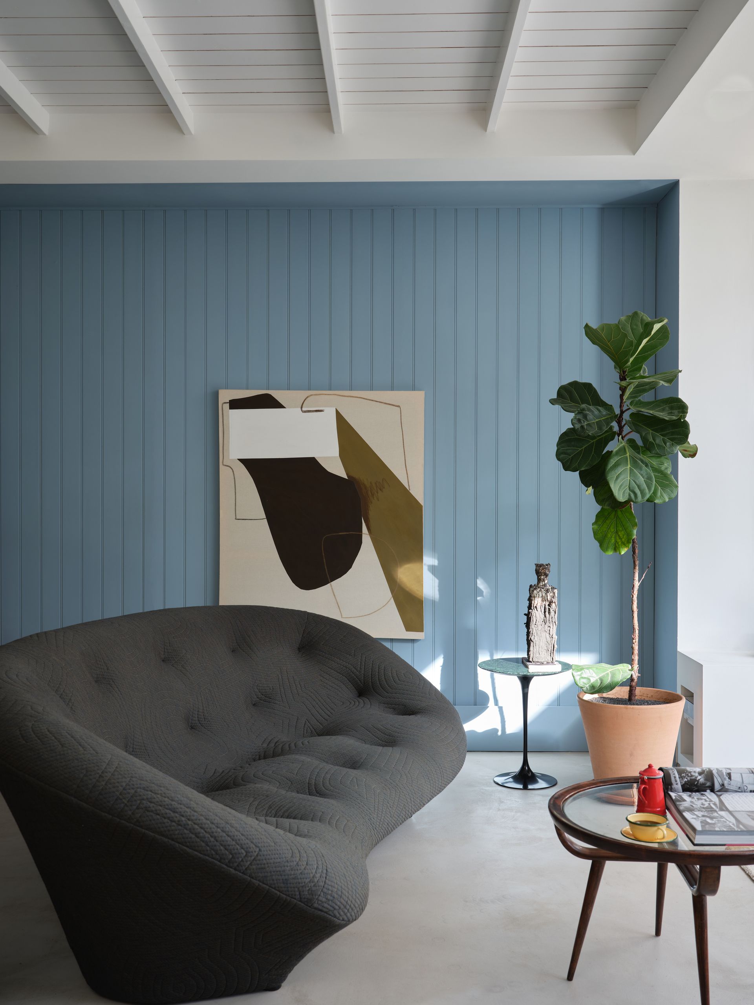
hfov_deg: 38.7
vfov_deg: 50.1
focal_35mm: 37
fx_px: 1075
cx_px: 377
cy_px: 502
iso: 100
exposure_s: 1/8.33
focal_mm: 46.9
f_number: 8
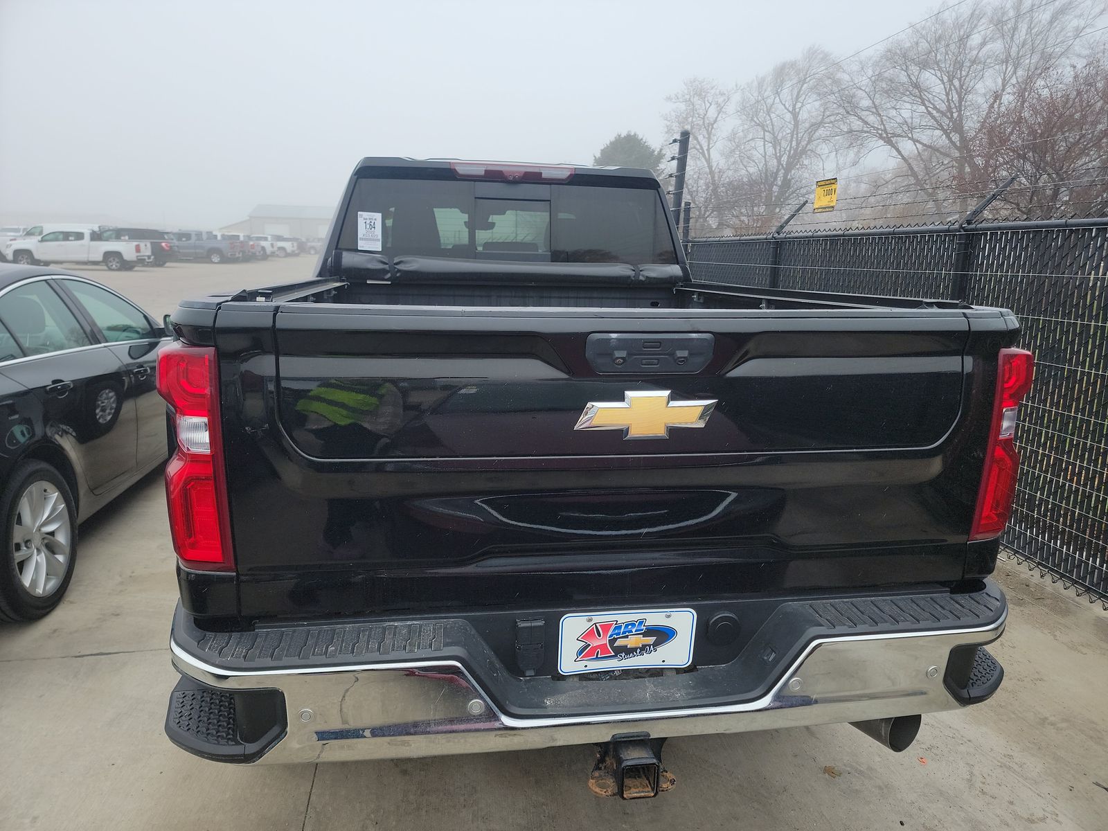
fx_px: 768
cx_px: 554
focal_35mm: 24
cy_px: 416
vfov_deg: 56.8
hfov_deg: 71.6
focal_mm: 6.7
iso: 50
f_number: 1.8
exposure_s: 1/155
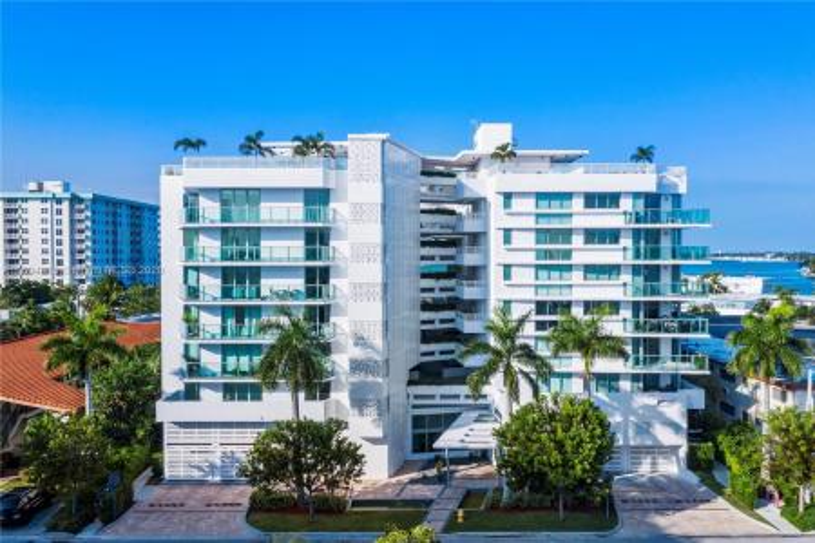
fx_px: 634
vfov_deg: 46.4
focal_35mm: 28
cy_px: 272
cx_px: 408
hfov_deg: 65.5
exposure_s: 1/200
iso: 100
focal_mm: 10.26
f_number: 10
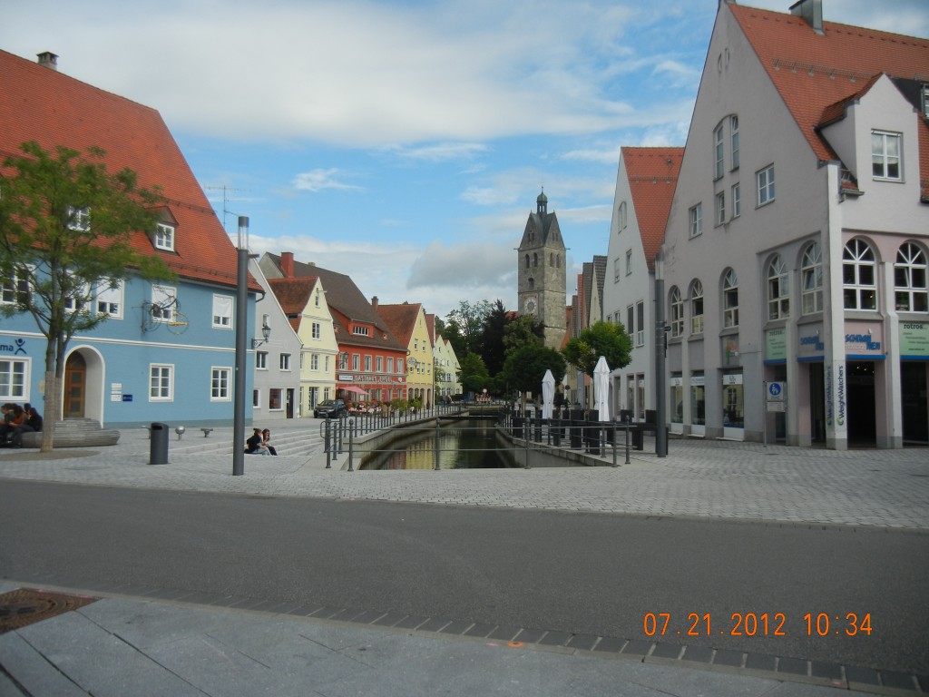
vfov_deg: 46.8
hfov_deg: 60.0
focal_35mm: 30
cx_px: 464
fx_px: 805
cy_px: 348
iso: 160
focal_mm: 5.4
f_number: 7
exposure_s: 1/360
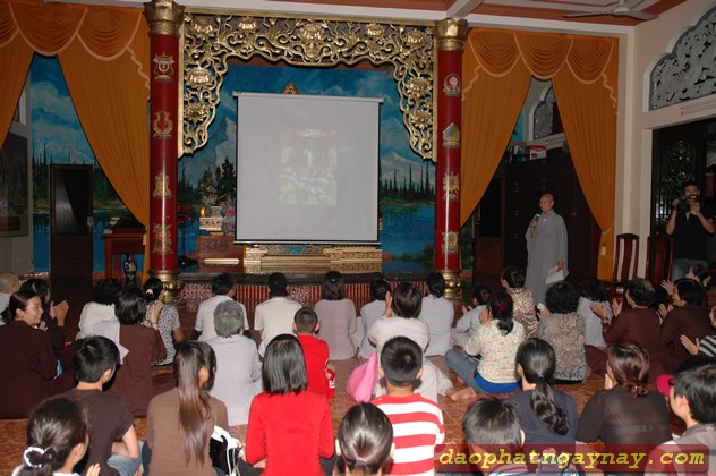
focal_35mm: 33
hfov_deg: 57.3
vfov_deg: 39.9
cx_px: 358
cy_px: 238
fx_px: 656
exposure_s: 1/60
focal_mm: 22
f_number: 4
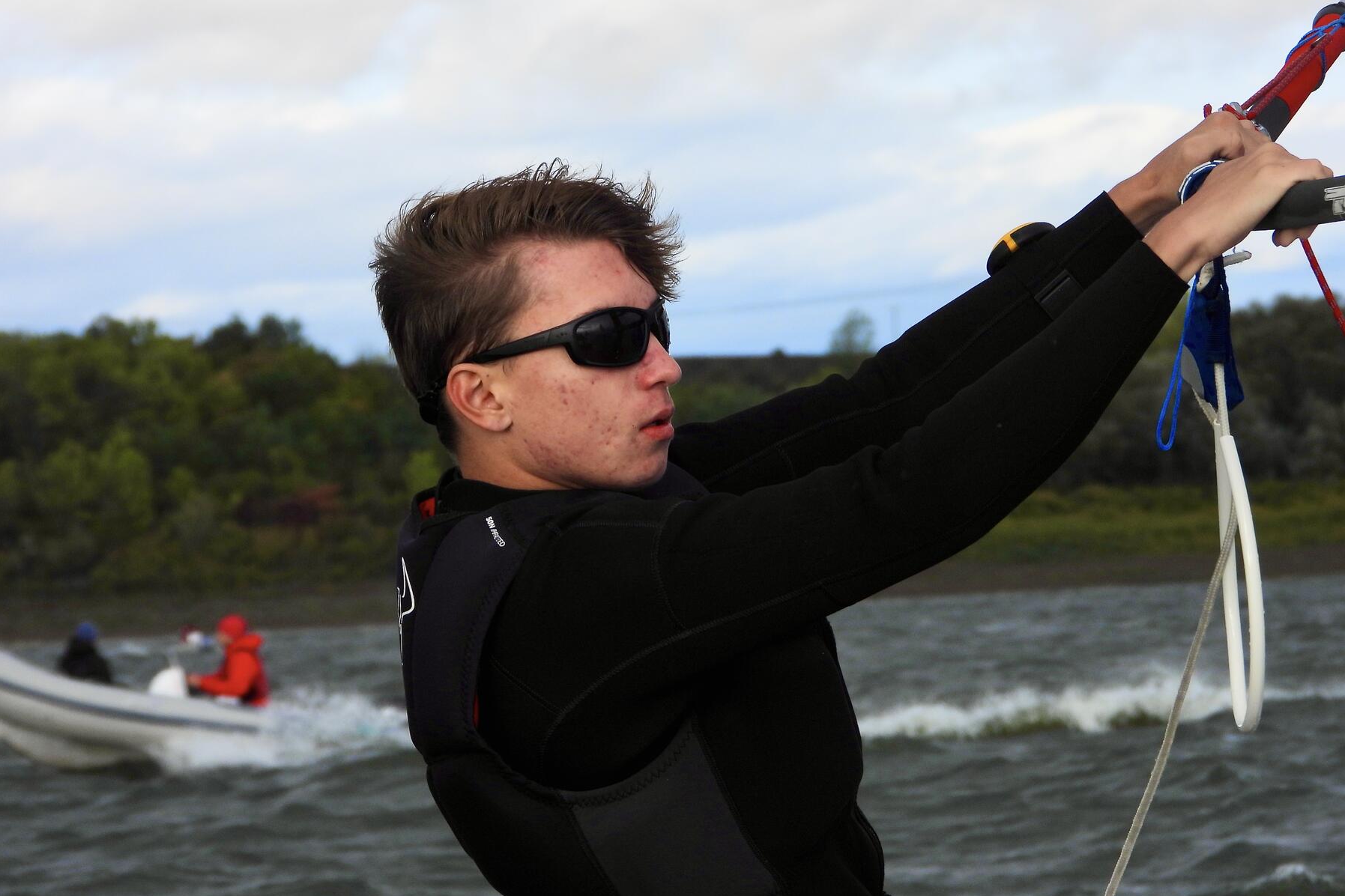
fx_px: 9936
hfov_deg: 7.7
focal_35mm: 266
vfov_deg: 5.2
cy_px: 422
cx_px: 671
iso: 100
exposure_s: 1/640
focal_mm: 45.8
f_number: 4.5
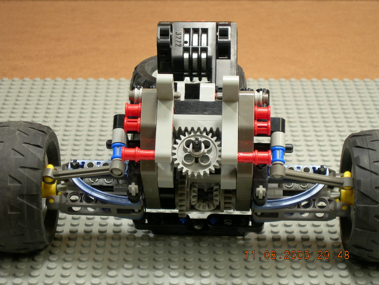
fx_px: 1248
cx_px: 190
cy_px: 142
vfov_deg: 13.0
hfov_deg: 17.3
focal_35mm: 114
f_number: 4.9
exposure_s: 1/5
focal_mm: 23.4
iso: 50
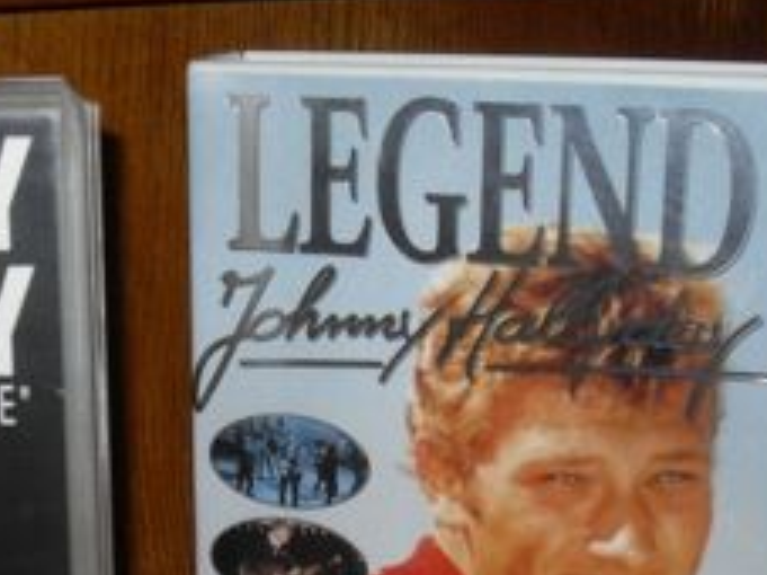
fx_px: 1971
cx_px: 223
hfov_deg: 21.9
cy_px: 565
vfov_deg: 16.3
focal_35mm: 89
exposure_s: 1/45
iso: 100
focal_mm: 7.1
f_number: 3.1
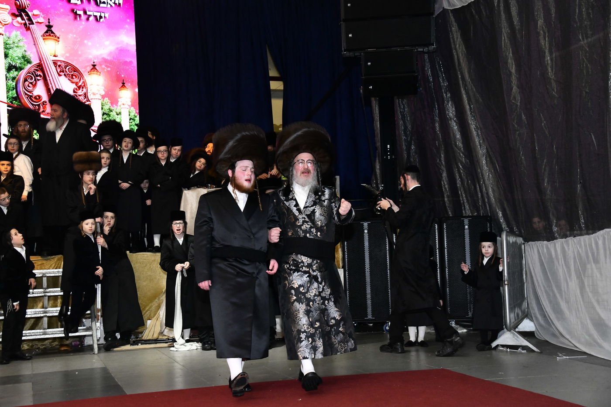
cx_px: 306
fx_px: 848
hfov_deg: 39.6
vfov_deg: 27.0
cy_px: 204
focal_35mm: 50
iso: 2000
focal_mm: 50
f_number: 5.6
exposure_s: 1/160
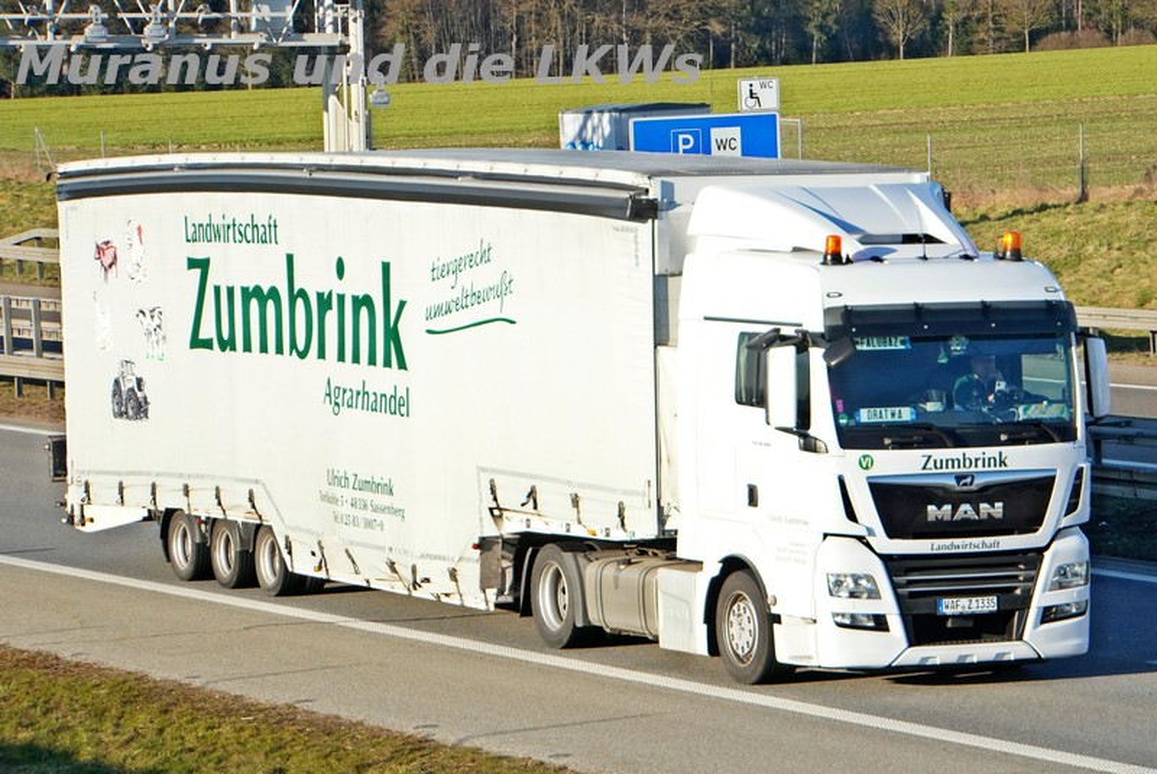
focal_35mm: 141
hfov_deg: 14.6
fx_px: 4531
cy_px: 387
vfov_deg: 9.8
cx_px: 578
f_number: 6.3
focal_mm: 93.9
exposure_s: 1/3200
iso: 1250
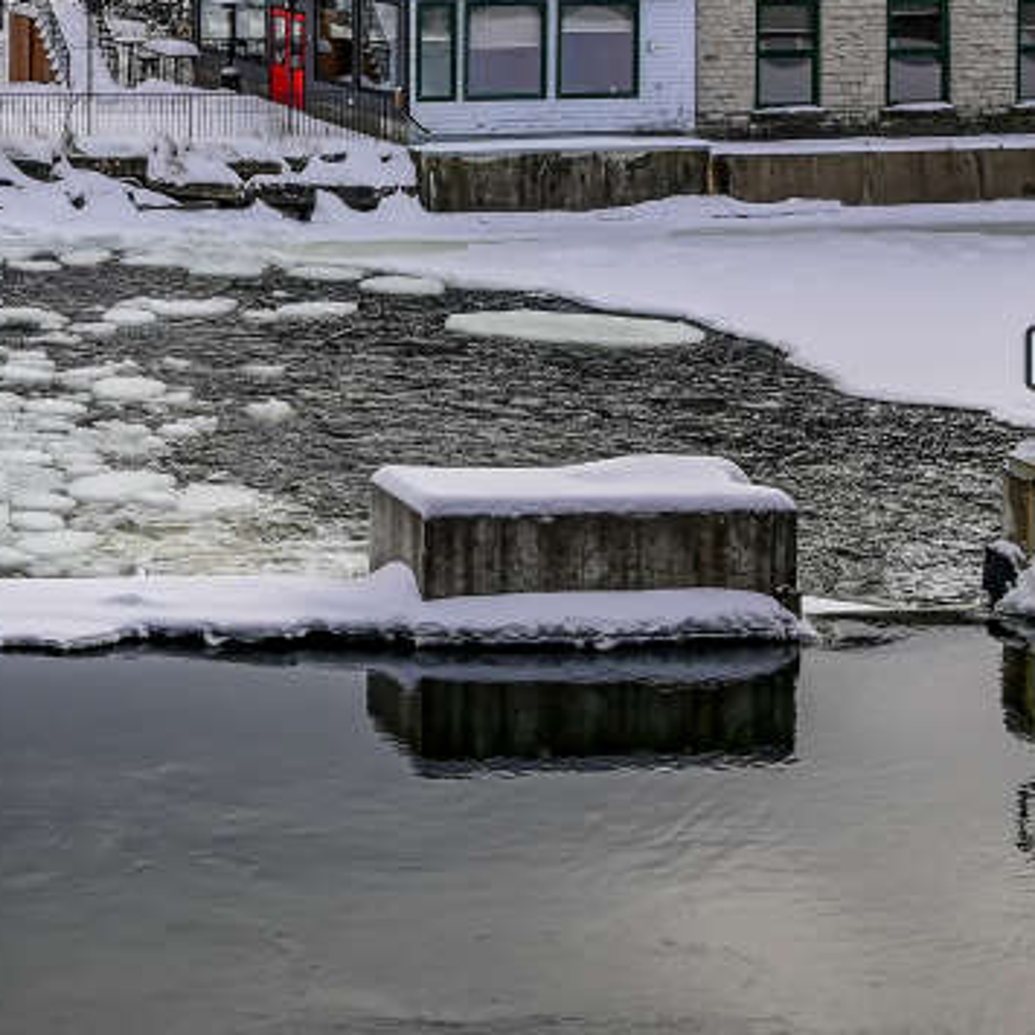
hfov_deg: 15.5
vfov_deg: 16.2
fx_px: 3557
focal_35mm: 105
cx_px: -440
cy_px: -35
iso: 100
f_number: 9
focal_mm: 24.5
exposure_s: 1/320
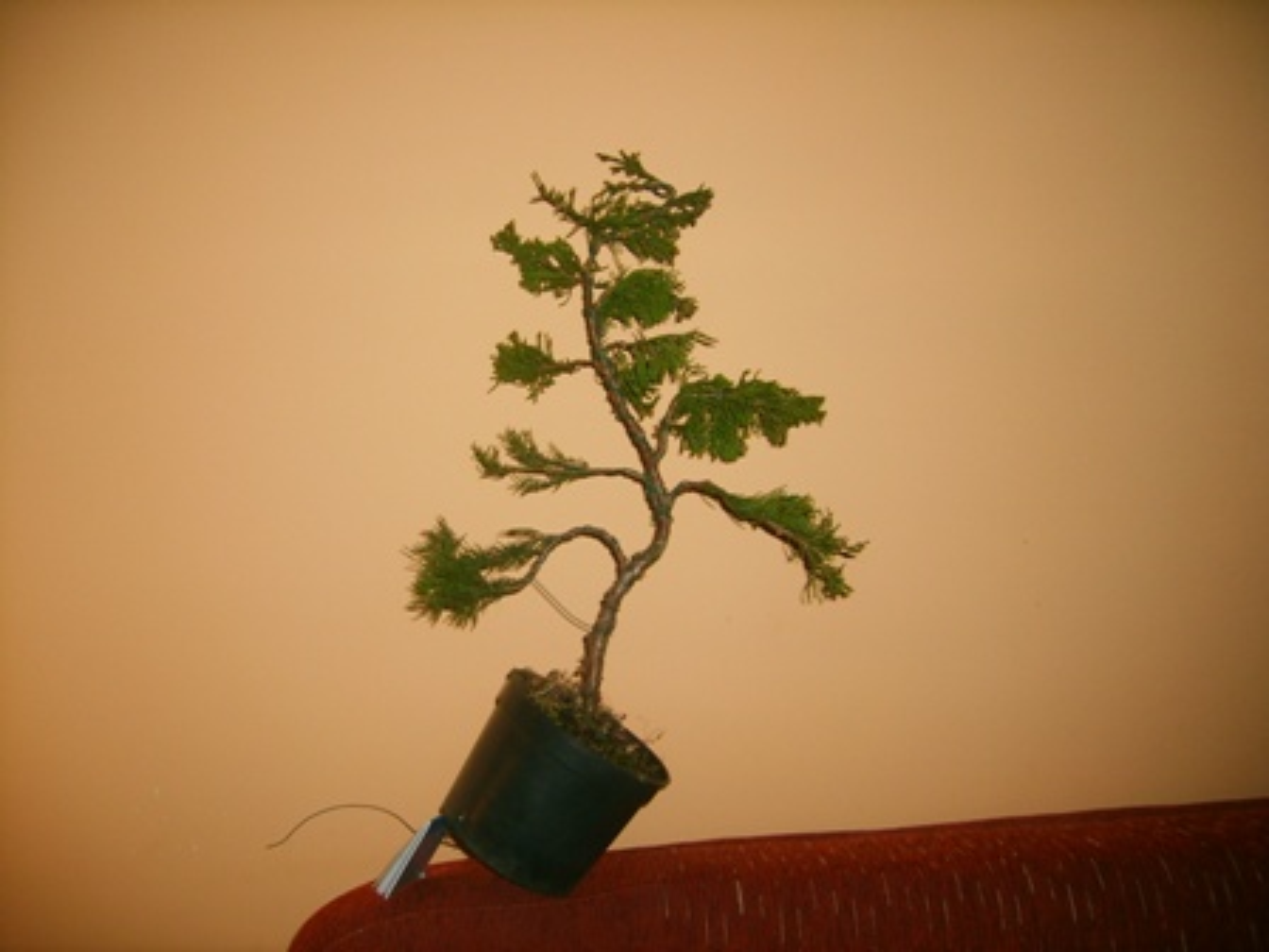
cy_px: 476
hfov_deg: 52.6
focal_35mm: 35
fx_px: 1283
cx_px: 634
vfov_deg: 40.7
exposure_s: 1/30
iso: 100
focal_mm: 5.8
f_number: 2.8
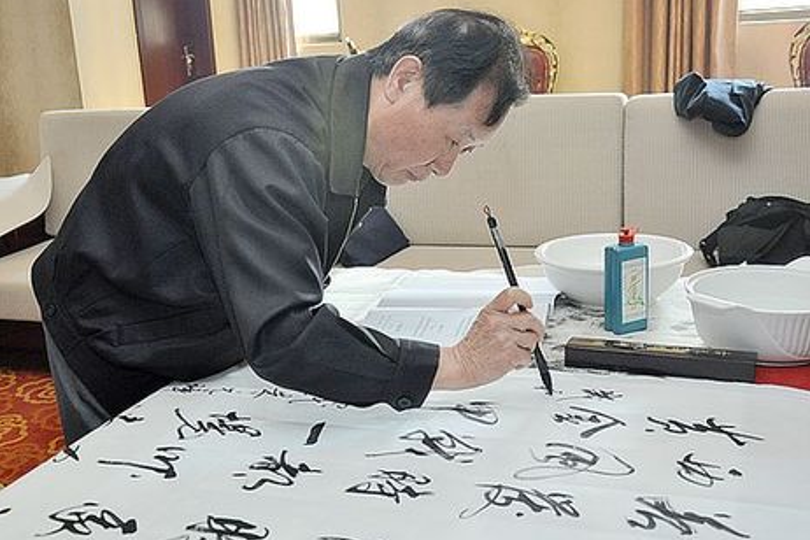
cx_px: 401
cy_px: 289
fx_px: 958
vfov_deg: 31.5
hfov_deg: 45.8
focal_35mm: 43
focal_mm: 25
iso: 800
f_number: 4
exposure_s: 1/60
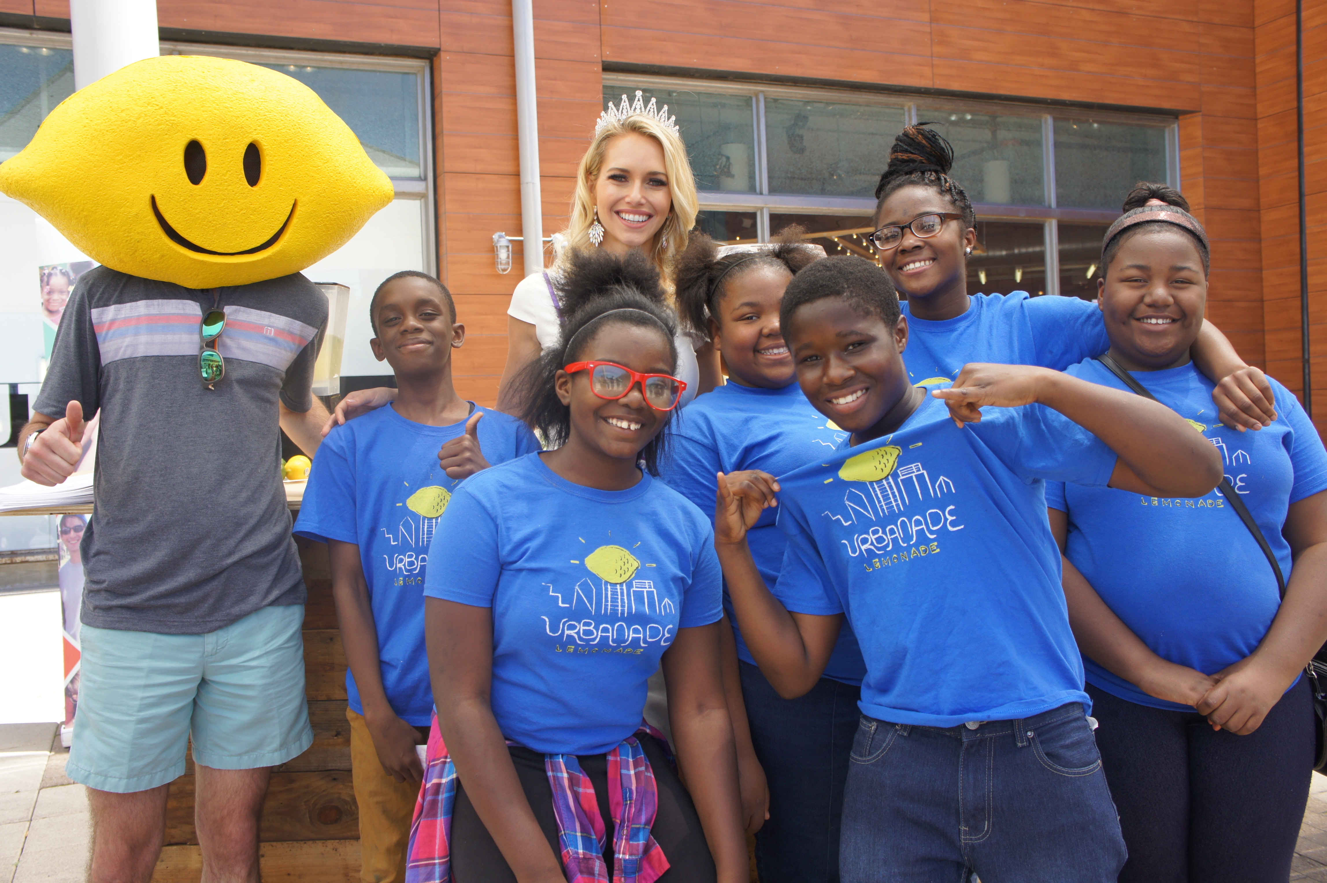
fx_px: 1216
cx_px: 664
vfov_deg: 39.9
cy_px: 442
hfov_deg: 57.3
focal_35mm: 33
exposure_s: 1/250
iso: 200
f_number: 4.5
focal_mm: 22
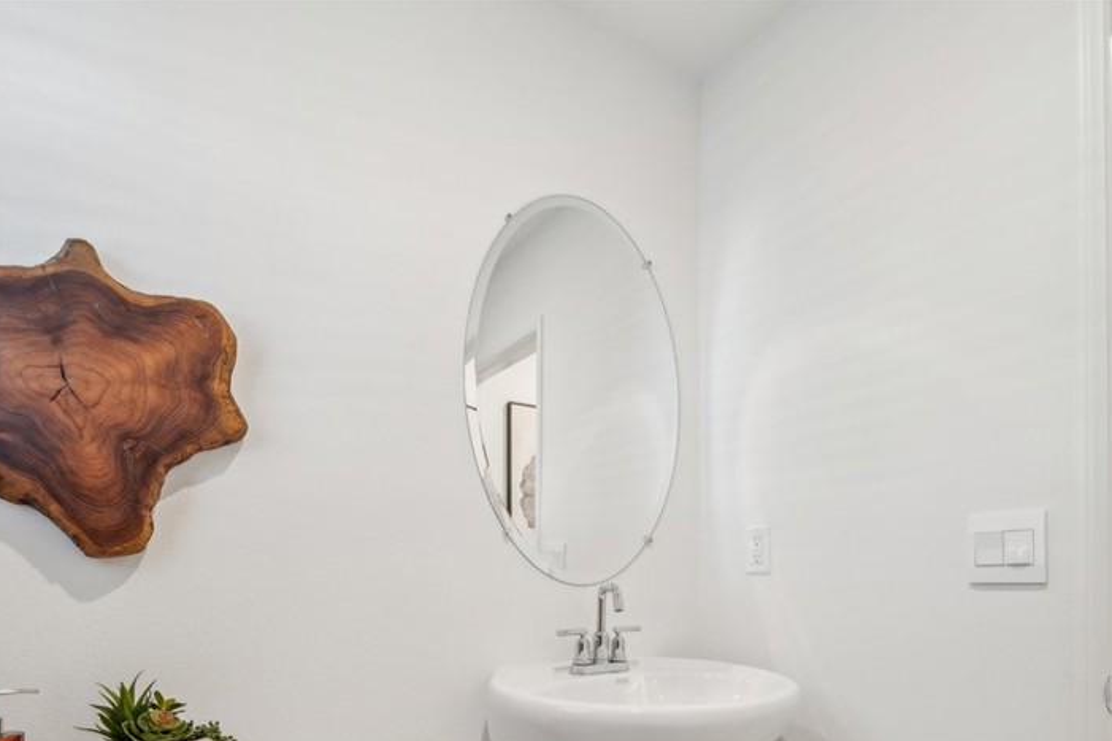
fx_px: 587
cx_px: 593
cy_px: 538
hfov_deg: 86.8
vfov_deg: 61.6
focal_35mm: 19
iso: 400
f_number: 8
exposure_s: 1/13
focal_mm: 13
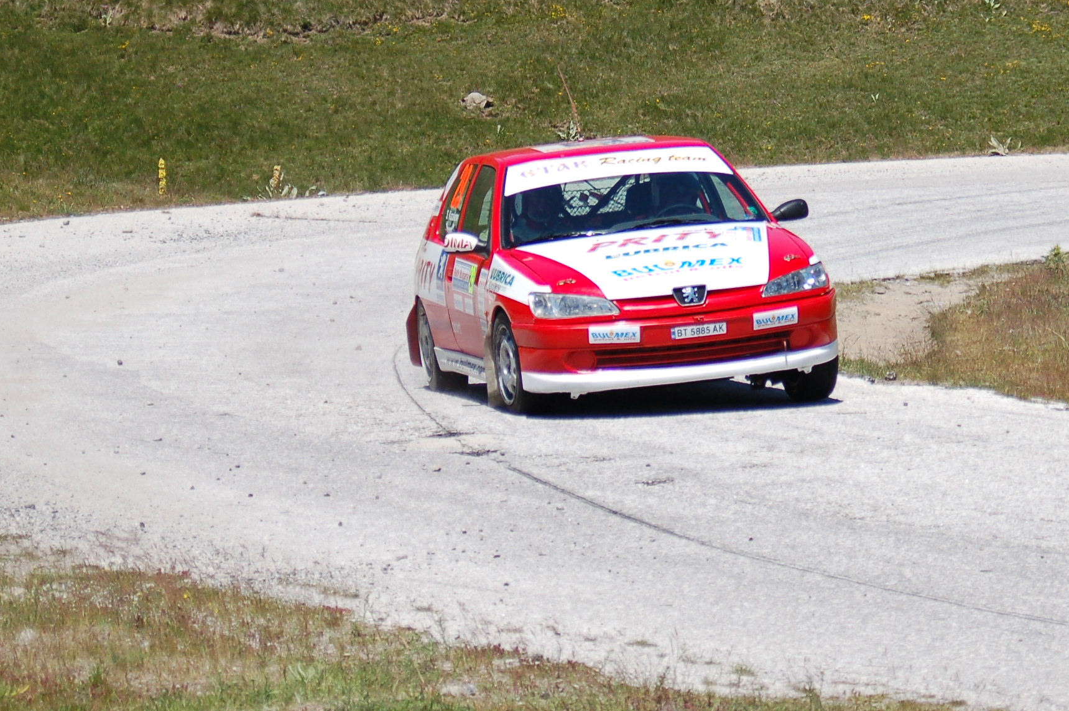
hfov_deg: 9.8
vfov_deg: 6.5
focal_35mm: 210
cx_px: 776
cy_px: 306
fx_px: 6230
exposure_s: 1/1000
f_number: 5.6
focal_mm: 80
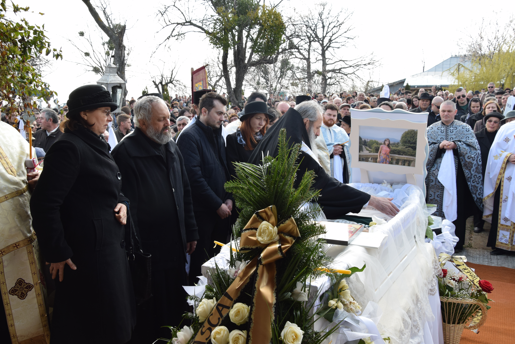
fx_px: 472
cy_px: 172
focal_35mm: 33
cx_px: 258
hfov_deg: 57.2
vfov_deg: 40.0
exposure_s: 1/250
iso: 400
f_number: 8
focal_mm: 22
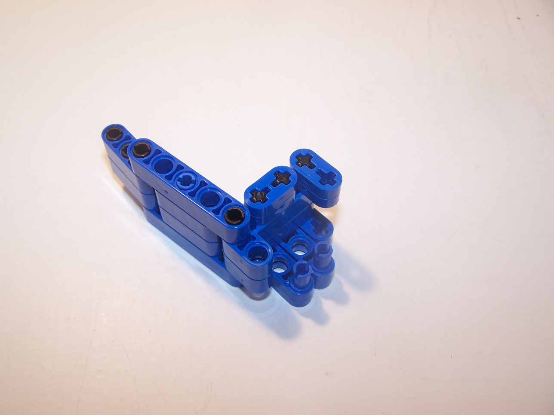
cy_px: 208
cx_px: 277
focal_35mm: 38
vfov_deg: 37.7
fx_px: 608
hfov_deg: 49.0
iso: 80
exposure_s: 1/60
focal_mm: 6.3
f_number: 2.8
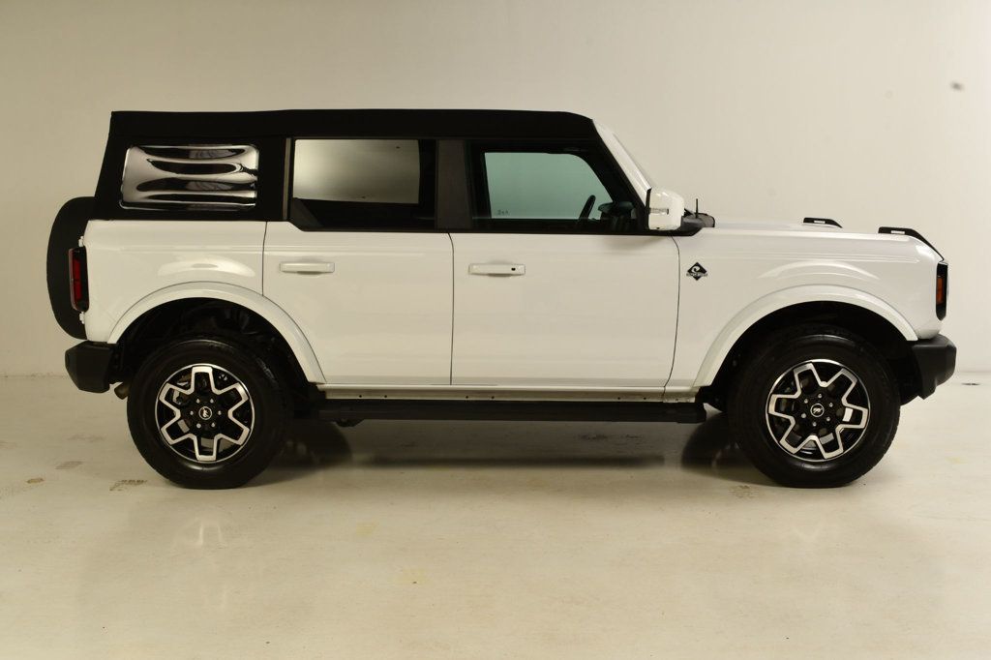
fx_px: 1073
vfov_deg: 34.2
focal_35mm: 39
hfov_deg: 49.6
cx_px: 496
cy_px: 330
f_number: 13
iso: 100
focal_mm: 26
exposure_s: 1/160
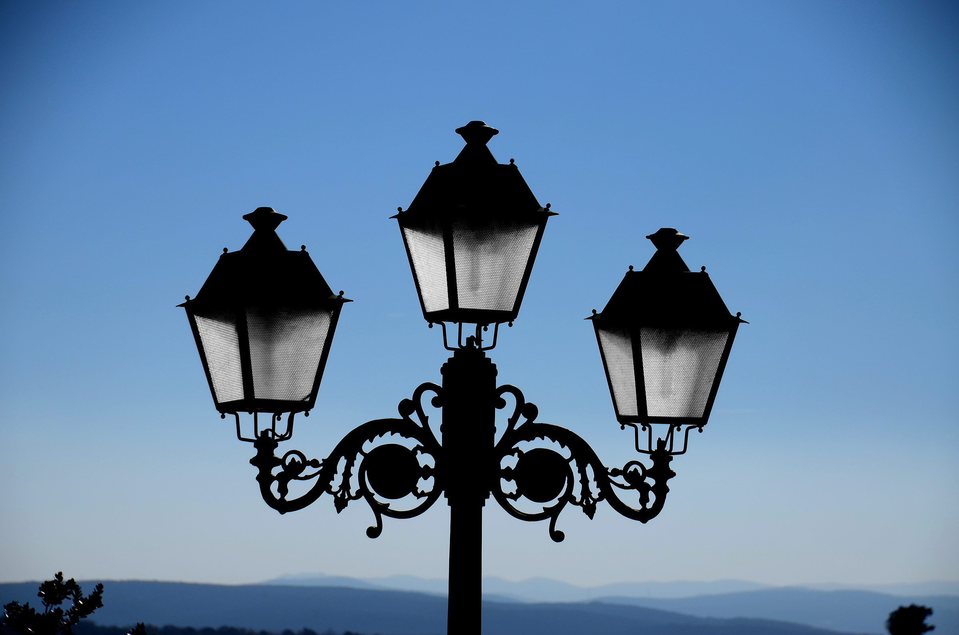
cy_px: 318
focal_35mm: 138
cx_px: 480
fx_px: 3668
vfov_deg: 9.9
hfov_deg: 14.9
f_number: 5.6
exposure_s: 1/4000
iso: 100
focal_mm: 92
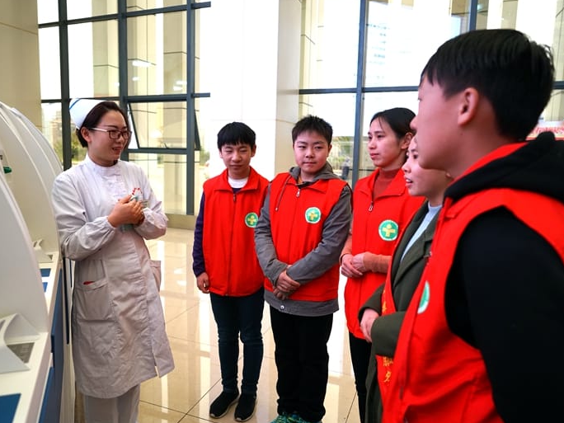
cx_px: 247
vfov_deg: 51.4
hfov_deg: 65.1
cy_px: 210
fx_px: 440
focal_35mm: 27
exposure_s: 1/160
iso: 1000
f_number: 4
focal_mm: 24
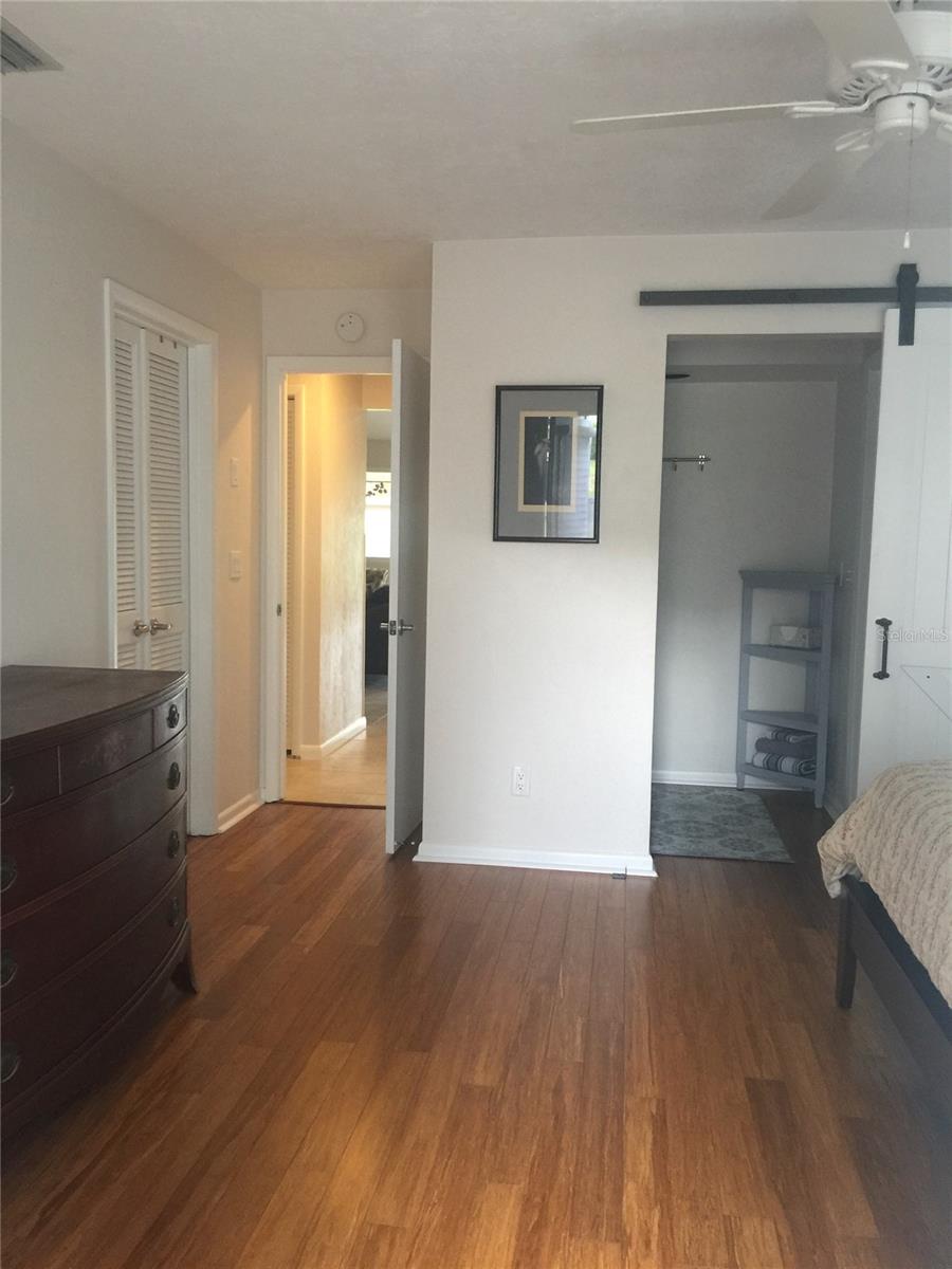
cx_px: 476
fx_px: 1063
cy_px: 634
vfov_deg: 61.7
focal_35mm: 29
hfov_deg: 48.2
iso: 64
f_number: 2.2
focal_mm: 4.15
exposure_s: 1/15
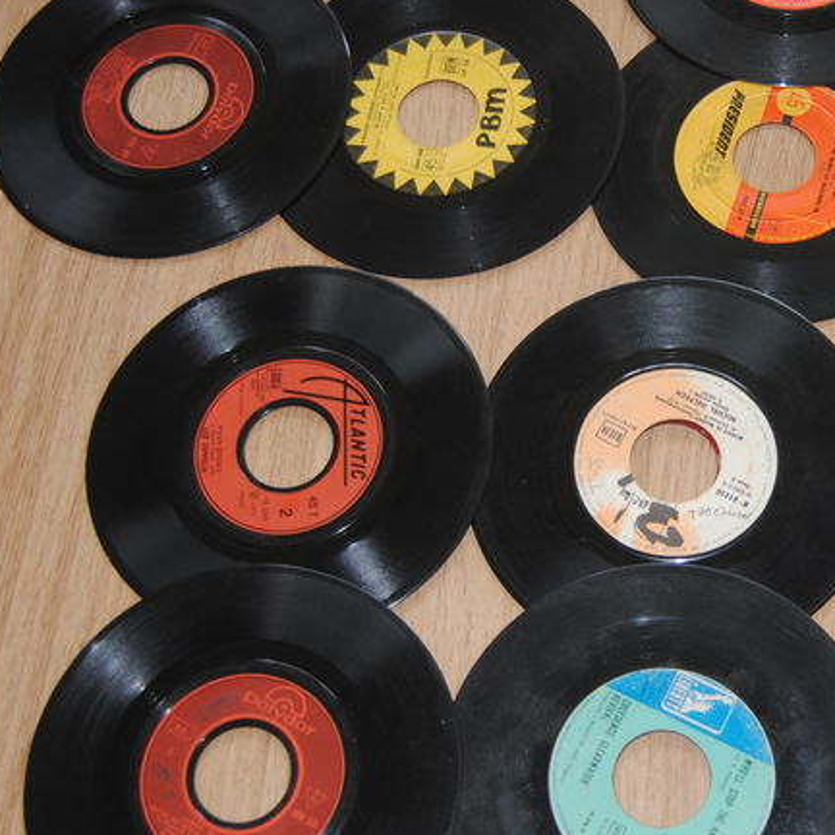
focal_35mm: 68
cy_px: 422
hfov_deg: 25.0
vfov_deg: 25.4
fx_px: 1855
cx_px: 661
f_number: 3.8
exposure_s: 1/60
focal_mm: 23
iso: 200
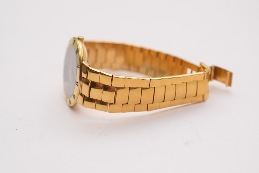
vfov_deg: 22.6
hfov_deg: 33.4
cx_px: 130
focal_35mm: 60
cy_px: 86
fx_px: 432
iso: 100
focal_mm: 40
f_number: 6.3
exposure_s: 1/60
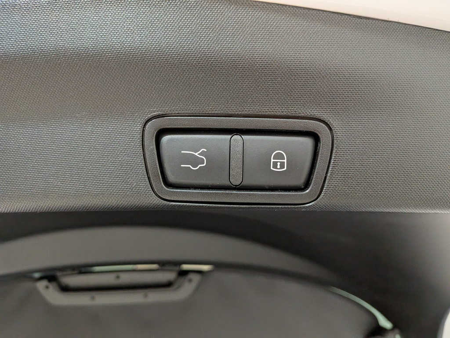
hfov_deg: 71.6
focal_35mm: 24
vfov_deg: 56.8
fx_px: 312
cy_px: 169
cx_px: 225
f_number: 1.7
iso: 1552
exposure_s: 1/120
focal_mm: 4.53
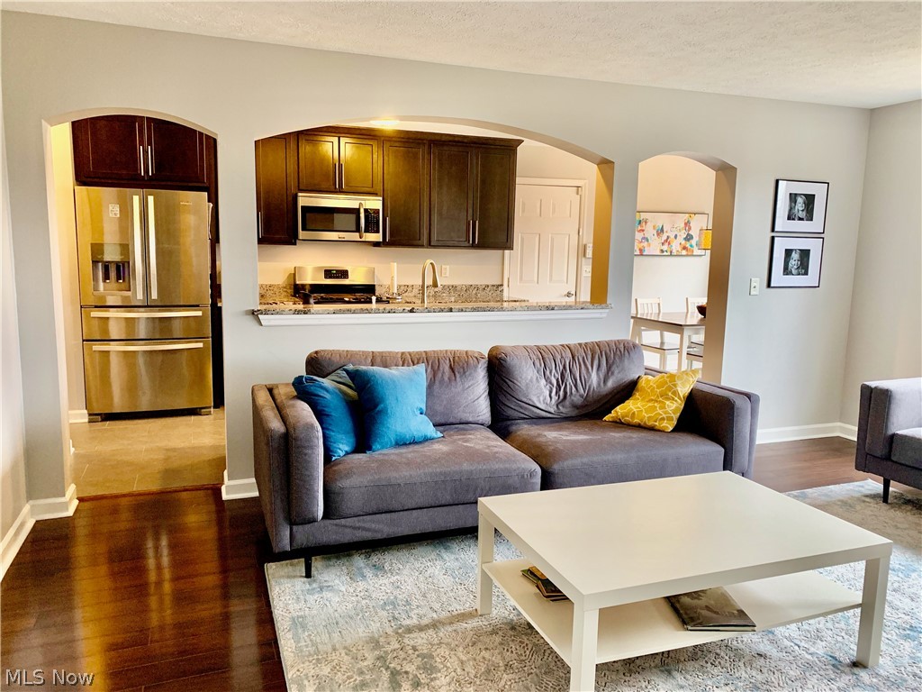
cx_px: 461
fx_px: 693
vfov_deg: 53.1
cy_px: 346
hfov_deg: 67.3
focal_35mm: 26
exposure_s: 1/60
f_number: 1.8
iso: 160
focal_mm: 4.25
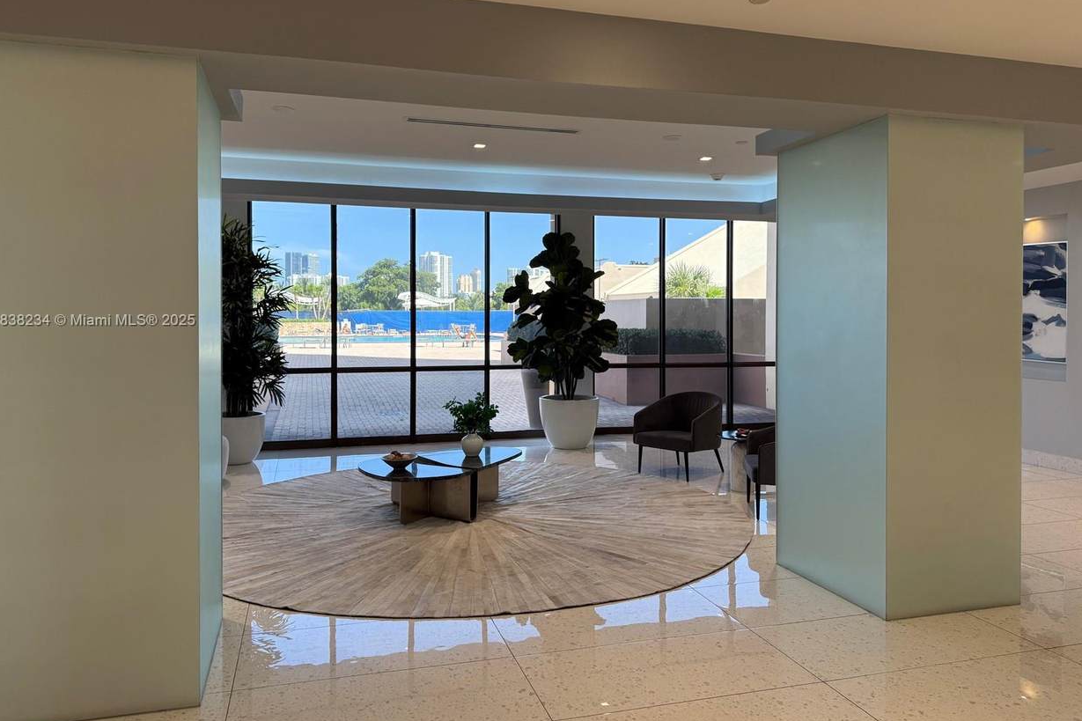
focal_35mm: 26
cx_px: 534
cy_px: 321
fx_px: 781
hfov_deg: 69.4
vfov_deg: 49.5
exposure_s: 1/235
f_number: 1.78
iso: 100
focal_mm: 6.76
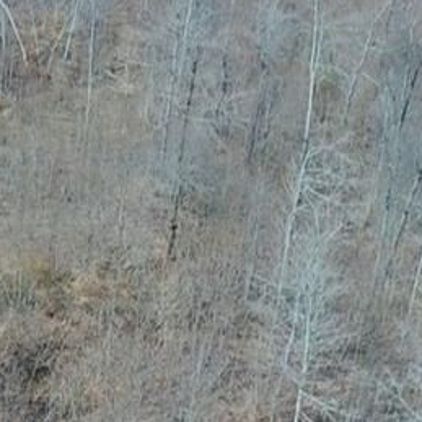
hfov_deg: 15.3
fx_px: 1200
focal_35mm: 87
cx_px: -463
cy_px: 196
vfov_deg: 19.9
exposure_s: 1/876
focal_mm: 3.15
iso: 100
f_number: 2.8
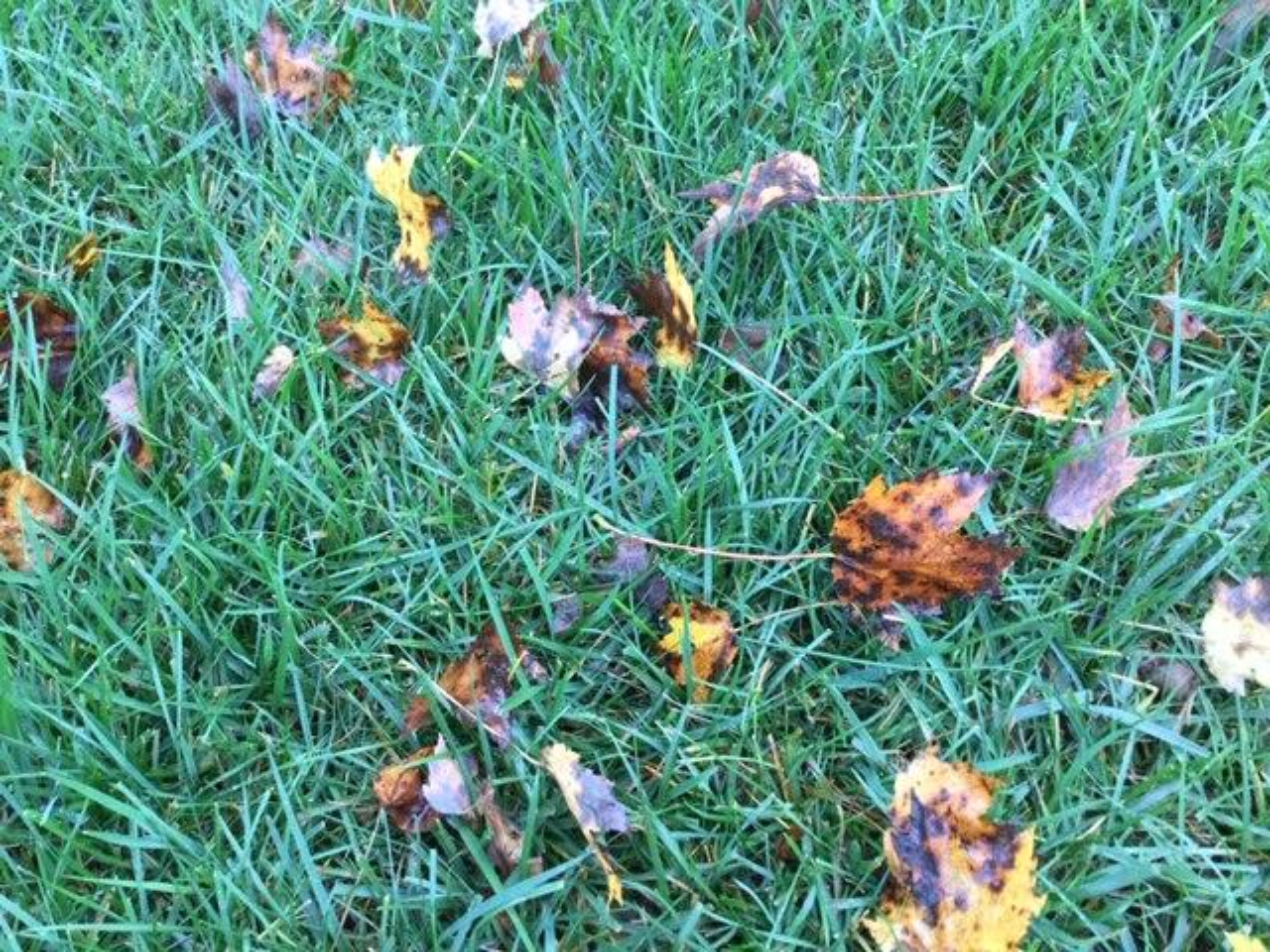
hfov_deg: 58.4
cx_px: 635
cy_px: 476
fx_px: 1137
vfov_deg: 45.4
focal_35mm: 31
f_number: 2.4
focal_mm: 3.3
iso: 32
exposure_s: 1/40
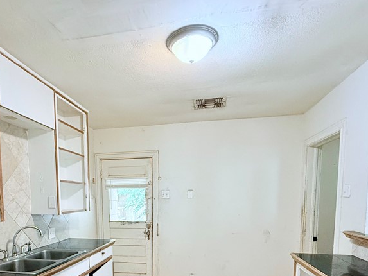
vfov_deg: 51.3
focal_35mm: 25
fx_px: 266
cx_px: 145
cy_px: 223
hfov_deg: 68.6
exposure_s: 1/60
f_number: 2.2
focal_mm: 2.22
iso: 500
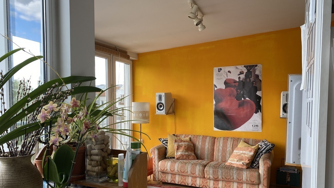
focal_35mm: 29
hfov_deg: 66.1
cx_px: 169
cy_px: 114
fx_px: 257
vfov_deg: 40.0
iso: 50
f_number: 1.8
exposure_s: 1/122
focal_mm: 4.25
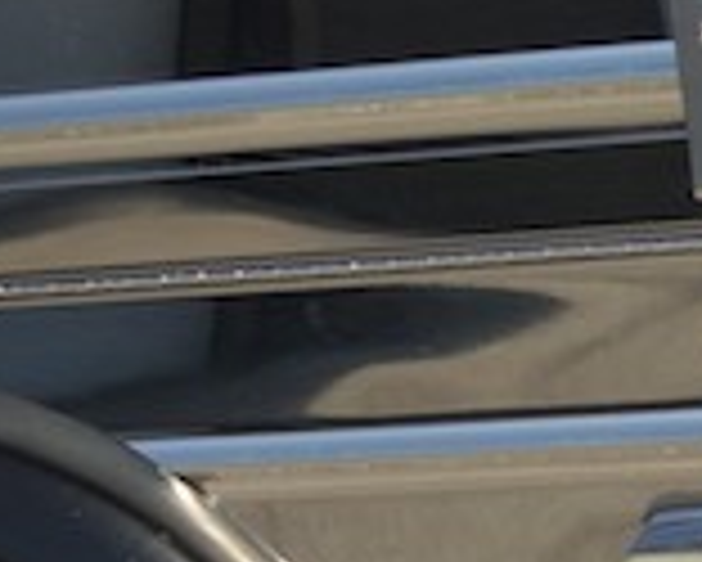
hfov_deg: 7.0
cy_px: 1113
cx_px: 2448
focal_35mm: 231
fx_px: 4802
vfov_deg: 6.5
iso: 125
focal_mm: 12.94
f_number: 5.6
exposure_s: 1/640
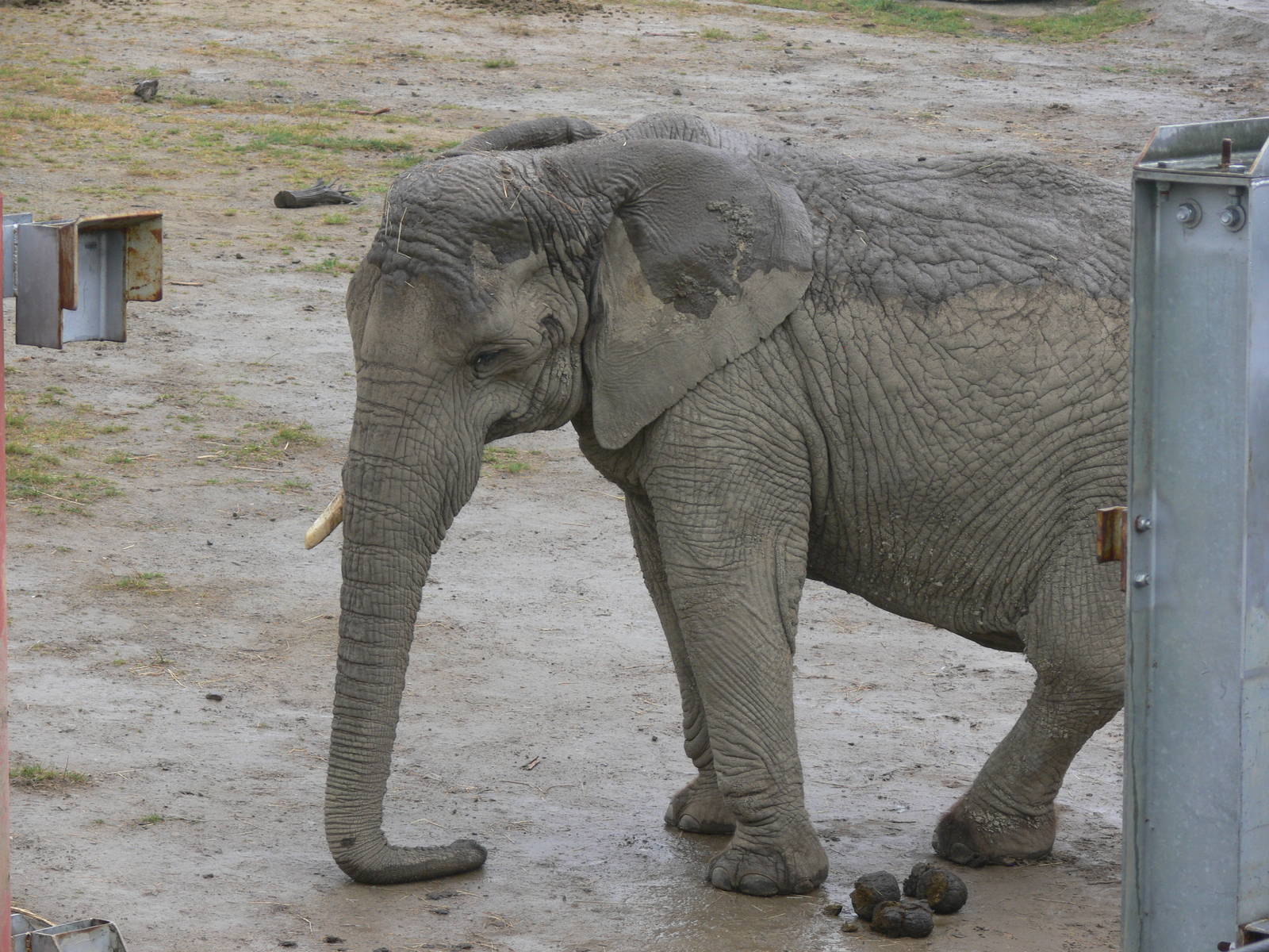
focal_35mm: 164
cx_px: 634
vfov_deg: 9.1
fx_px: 6012
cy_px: 476
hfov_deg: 12.0
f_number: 4
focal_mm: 34.7
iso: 80
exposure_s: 1/125
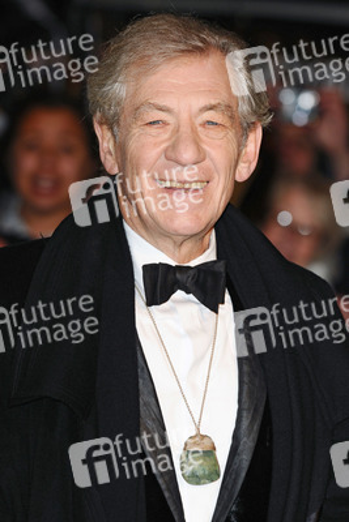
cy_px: 261
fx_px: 3378
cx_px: 174
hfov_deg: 5.9
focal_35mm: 232
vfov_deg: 8.9
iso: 320
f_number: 4.5
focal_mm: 155
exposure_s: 1/200
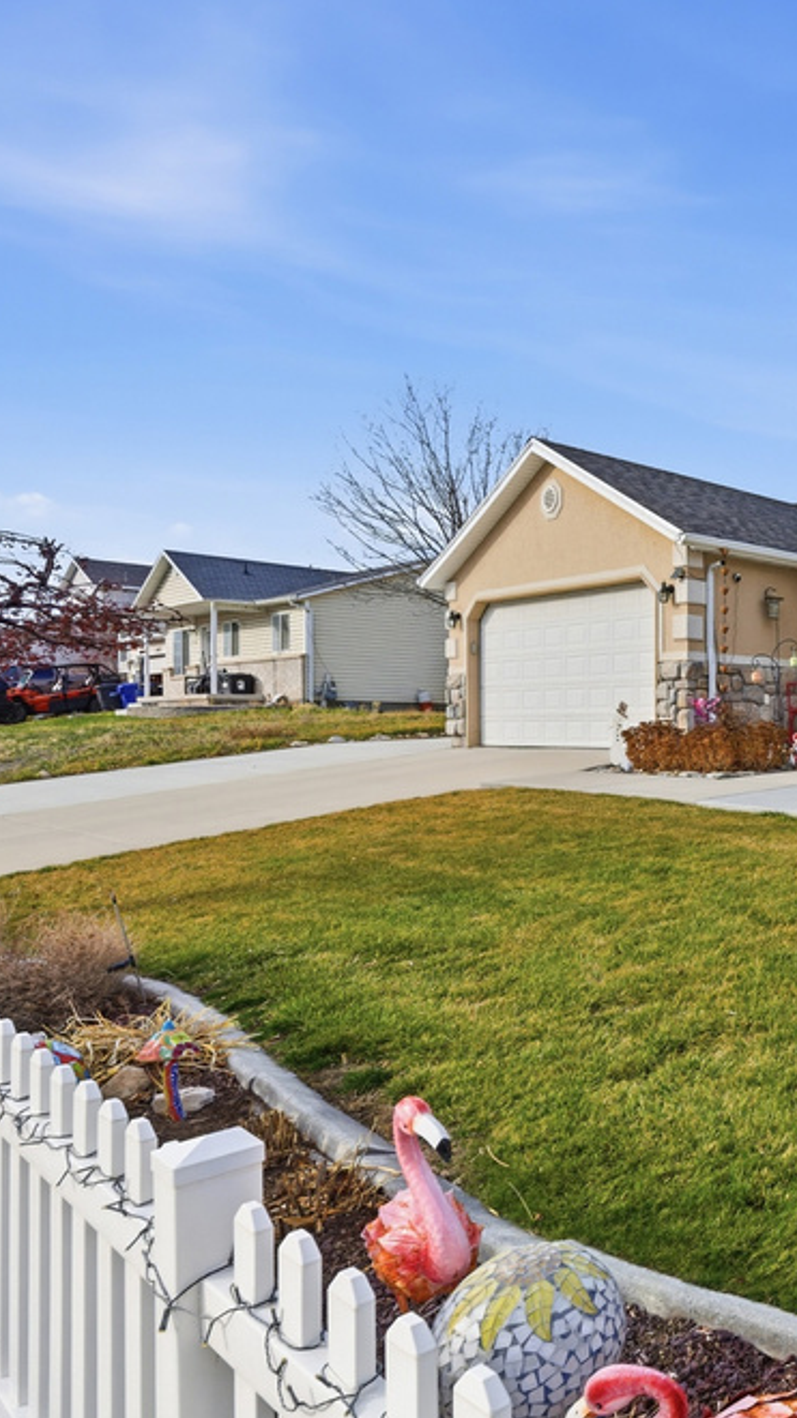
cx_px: 1053
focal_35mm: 26
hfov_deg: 32.5
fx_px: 977
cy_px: 727
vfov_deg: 71.9
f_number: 9
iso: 250
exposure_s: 1/4000
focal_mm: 16
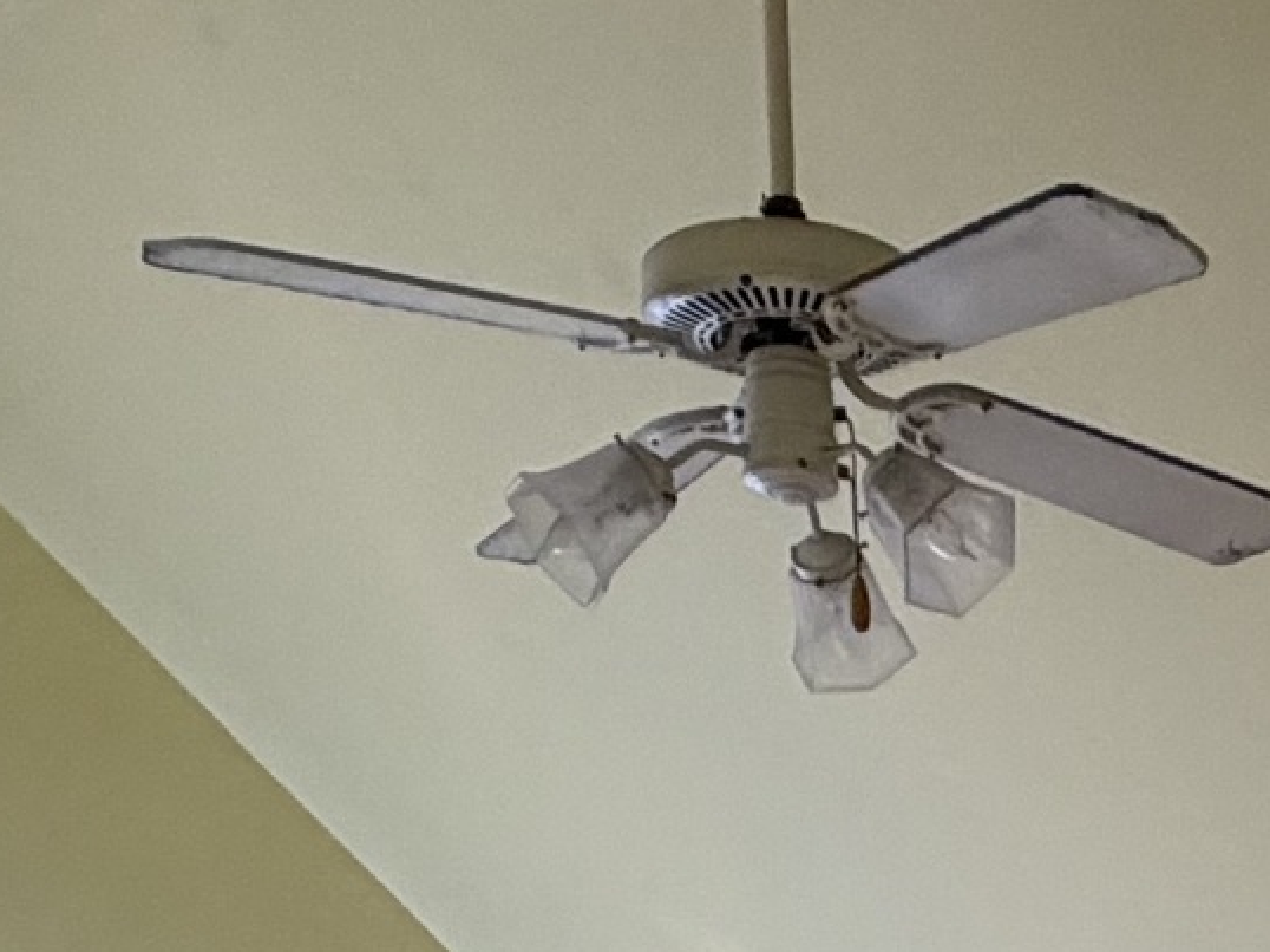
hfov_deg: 23.1
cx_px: 1367
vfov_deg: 15.3
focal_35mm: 80
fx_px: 2934
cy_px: 1833
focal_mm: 2.22
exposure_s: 1/60
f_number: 2.2
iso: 250
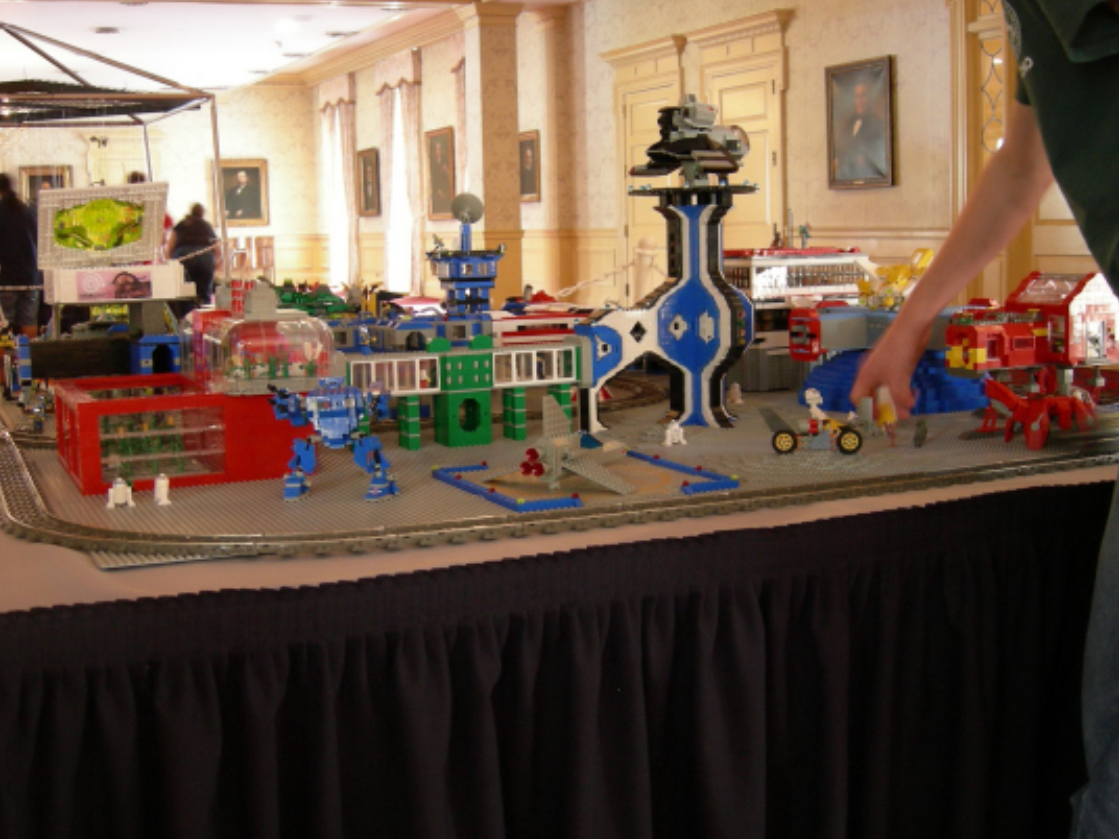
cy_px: 386
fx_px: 1390
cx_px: 553
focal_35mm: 43
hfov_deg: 43.9
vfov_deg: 33.6
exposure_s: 1/3.4
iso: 200
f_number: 2.7
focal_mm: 7.5
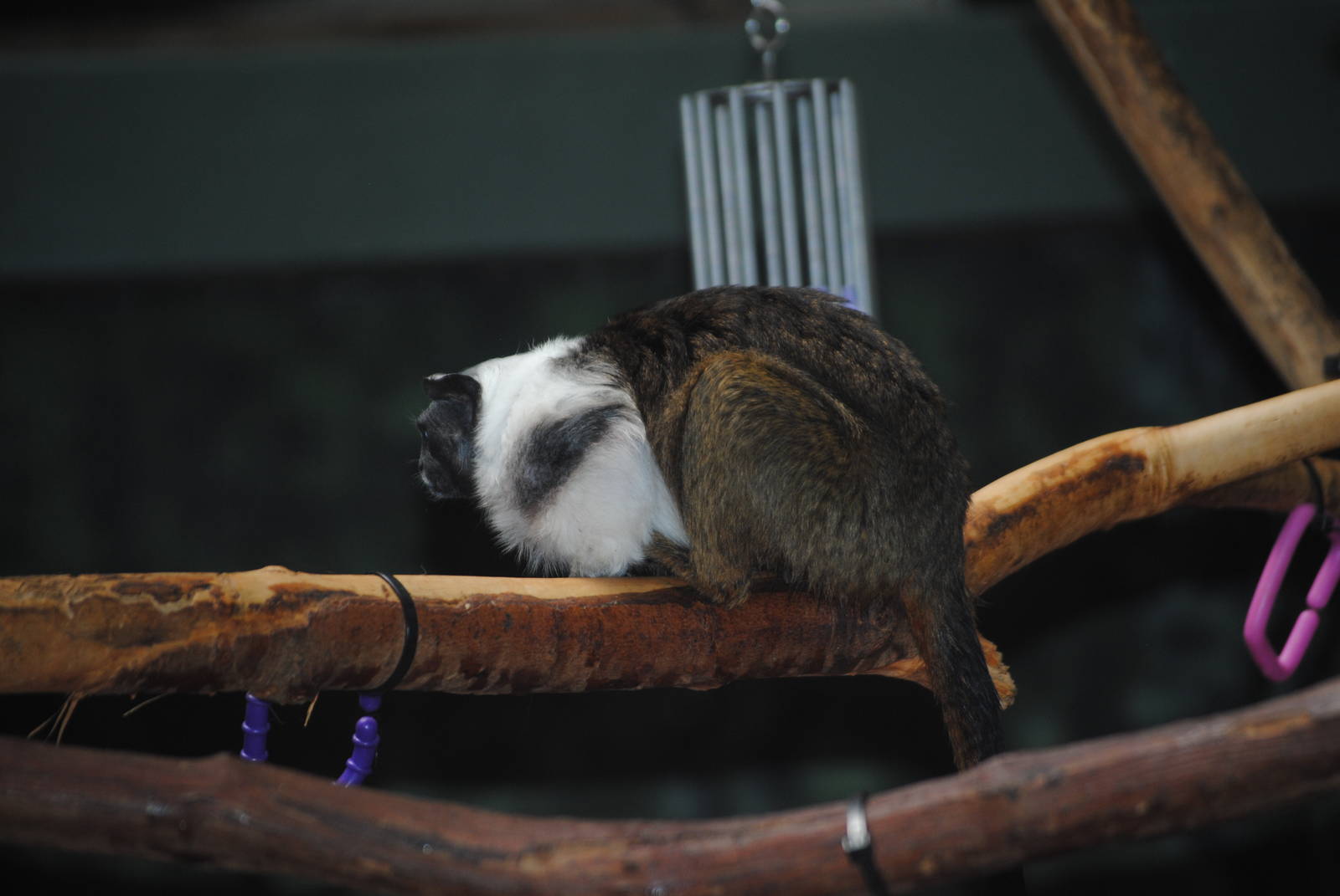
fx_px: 7546
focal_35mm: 202
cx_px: 670
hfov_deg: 10.1
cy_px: 448
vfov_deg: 6.8
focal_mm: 135
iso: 200
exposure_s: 1/60
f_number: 5
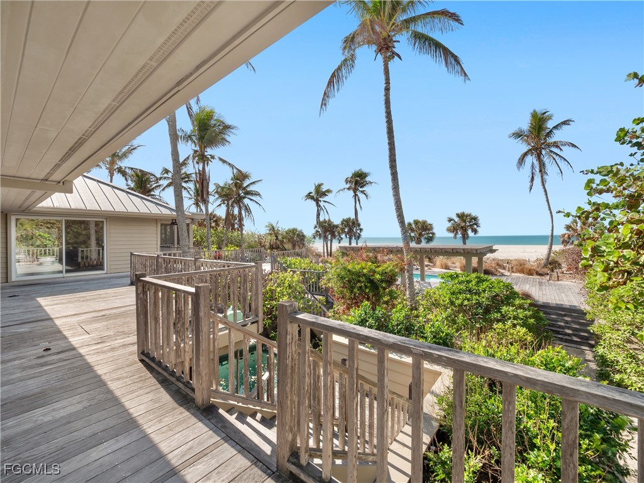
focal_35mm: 14
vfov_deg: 85.7
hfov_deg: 102.1
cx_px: 322
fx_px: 260
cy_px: 242
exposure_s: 1/400
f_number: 7.1
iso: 200
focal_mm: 7
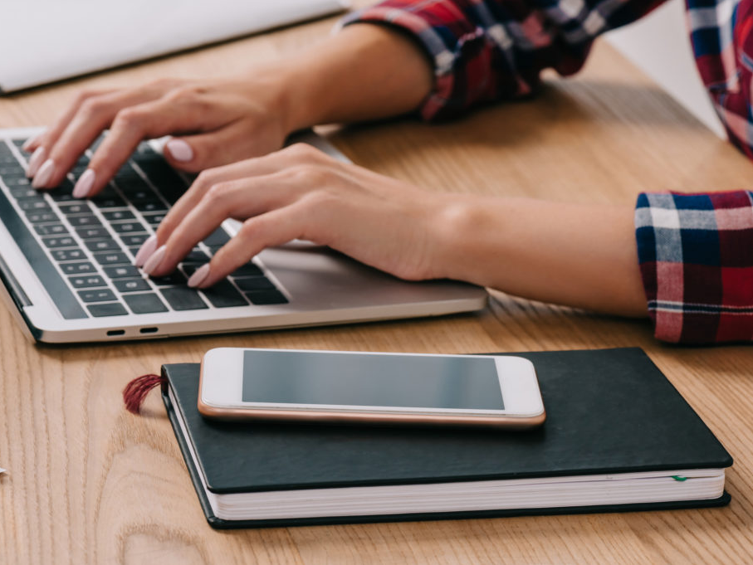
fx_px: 2481
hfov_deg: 17.3
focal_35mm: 114
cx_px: 340
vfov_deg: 13.0
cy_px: 283
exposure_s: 1/200
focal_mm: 105
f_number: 11
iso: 400
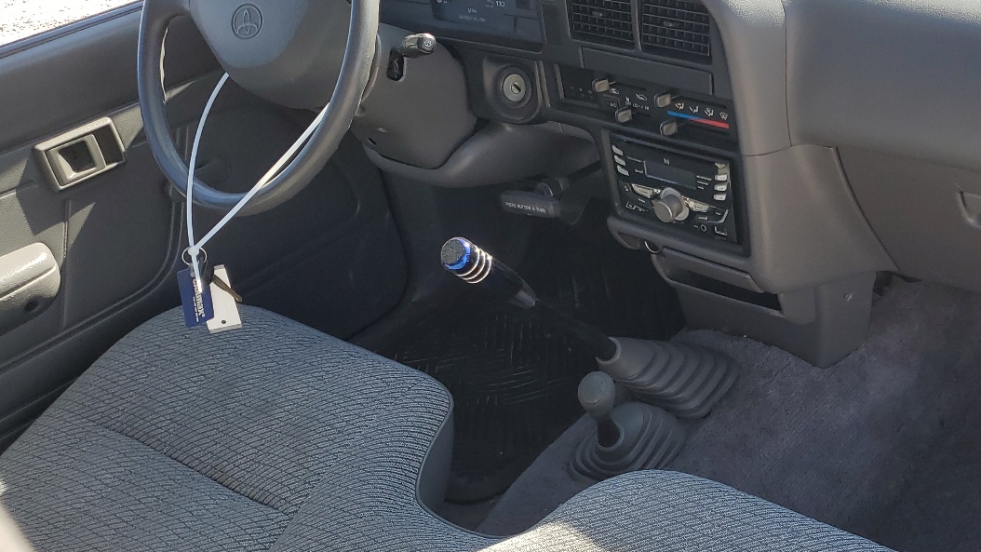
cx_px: 716
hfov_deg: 46.0
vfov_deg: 27.7
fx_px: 1119
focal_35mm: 43
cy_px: 318
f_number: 1.5
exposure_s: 1/500
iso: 50
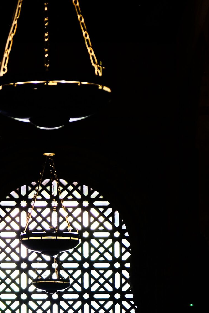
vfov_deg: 12.6
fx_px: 1402
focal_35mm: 161
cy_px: 294
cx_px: 50
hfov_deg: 8.5
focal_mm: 50.5
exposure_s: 1/30
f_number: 4
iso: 800
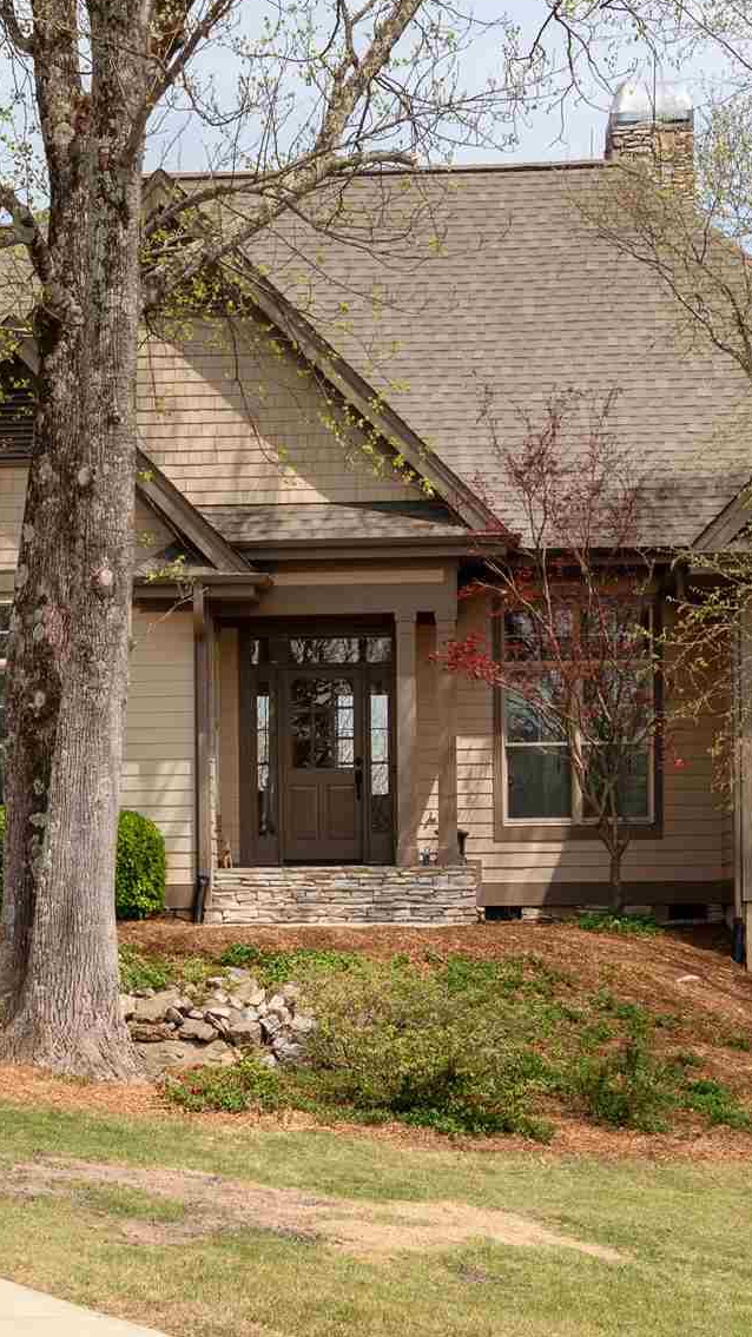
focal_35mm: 87
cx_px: 222
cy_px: 599
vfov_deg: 24.5
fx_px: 3086
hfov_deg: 13.9
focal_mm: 46
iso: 200
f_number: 7.1
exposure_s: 1/1000
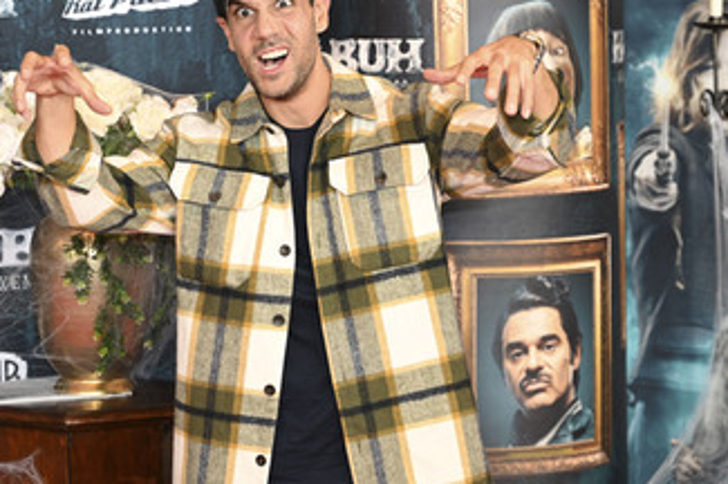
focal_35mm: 104
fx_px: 2101
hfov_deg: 19.6
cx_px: 274
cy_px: 249
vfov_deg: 13.1
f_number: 2.8
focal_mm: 75
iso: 500
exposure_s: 1/125
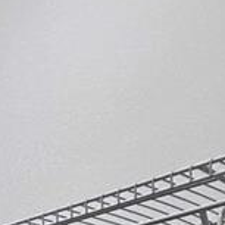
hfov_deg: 15.3
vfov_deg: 14.5
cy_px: 465
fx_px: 713
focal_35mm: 97
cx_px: -188
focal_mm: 2.22
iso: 160
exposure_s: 1/120
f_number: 2.2
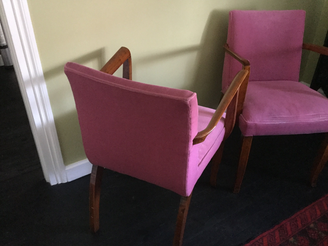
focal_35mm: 31
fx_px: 294
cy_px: 123
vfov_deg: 45.4
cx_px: 164
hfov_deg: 58.4
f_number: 2.4
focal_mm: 3.3
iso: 500
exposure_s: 1/17
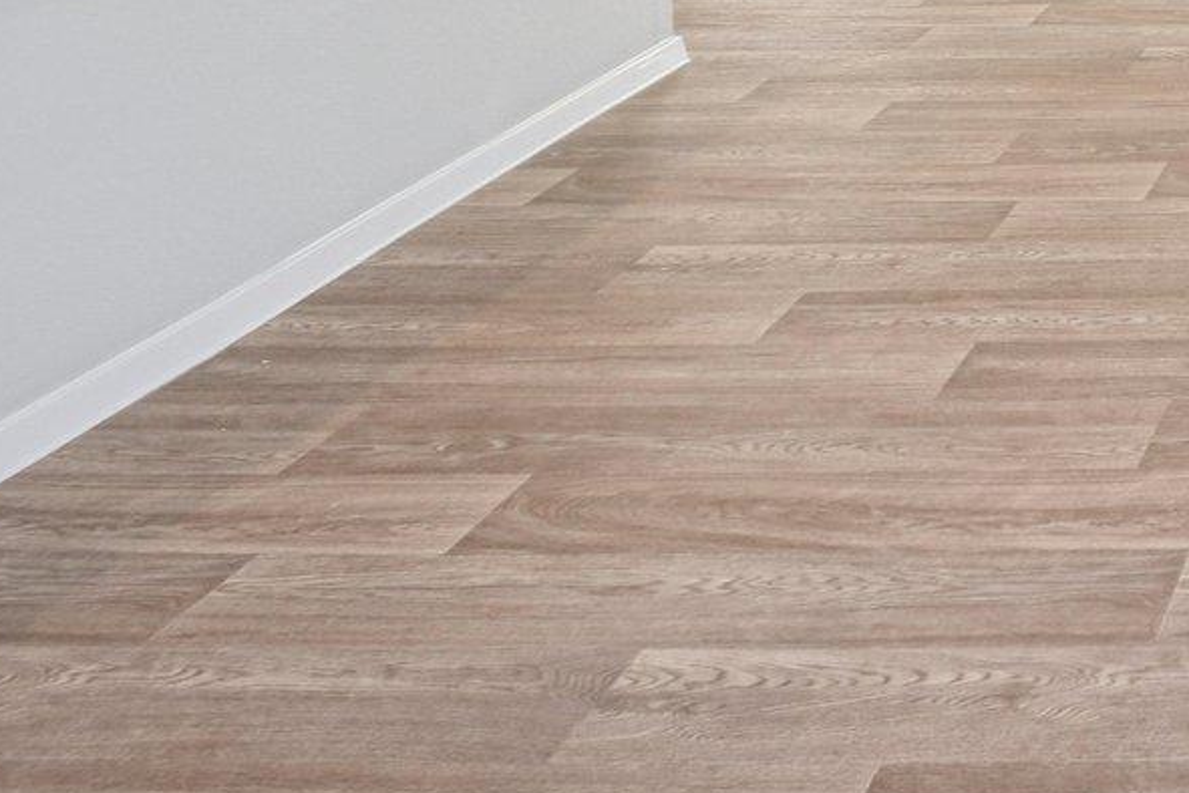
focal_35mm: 52
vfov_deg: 20.3
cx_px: 1644
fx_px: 1717
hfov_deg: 28.9
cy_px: -544
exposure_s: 1/20
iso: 400
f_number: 8
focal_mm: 10
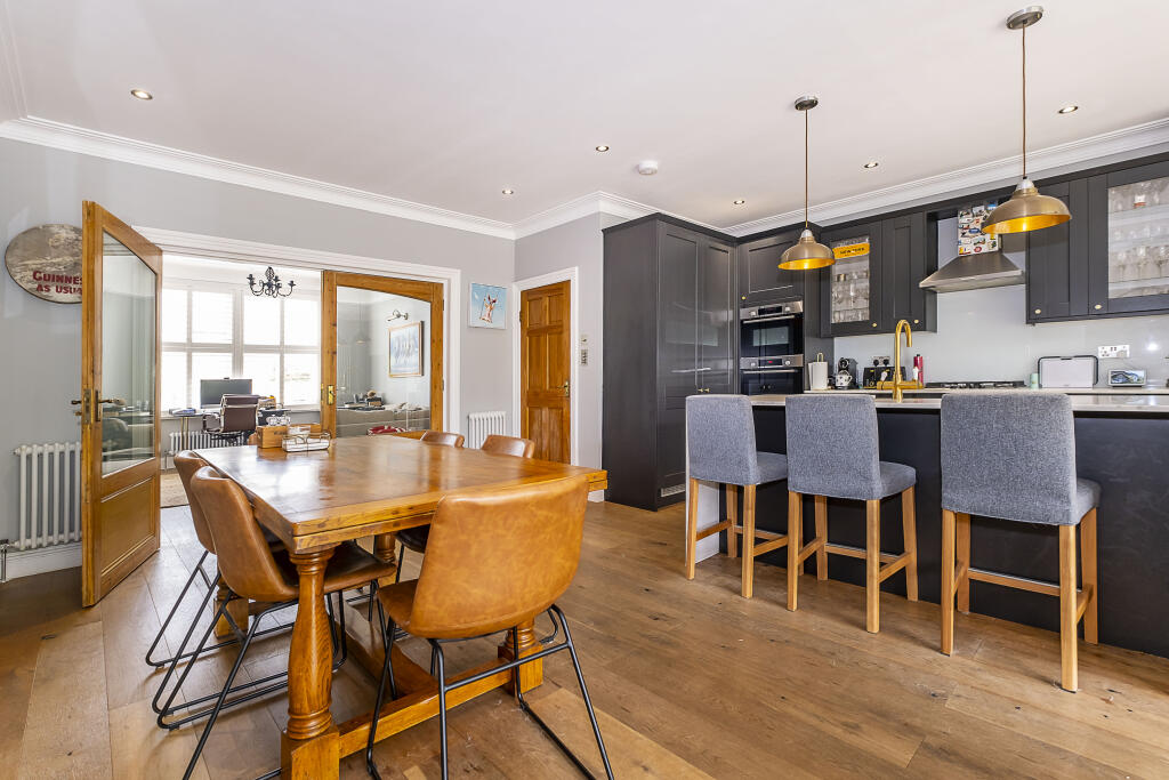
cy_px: 390
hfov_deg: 100.4
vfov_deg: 77.3
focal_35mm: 15
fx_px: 487
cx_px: 584
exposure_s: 1/25
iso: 320
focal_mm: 10
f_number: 4
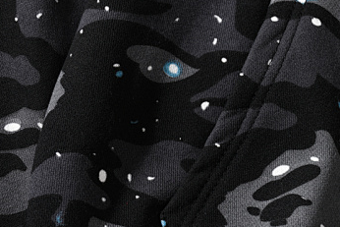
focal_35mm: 91
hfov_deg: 22.3
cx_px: 232
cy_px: 120
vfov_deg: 15.0
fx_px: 860
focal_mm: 42
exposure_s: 1/125
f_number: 8
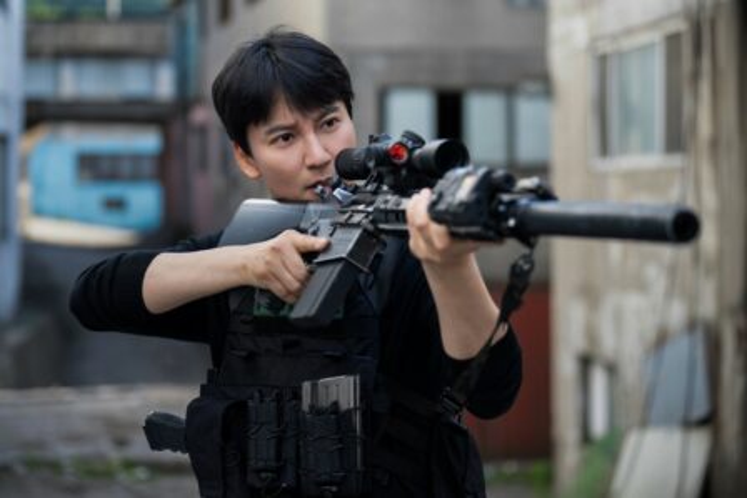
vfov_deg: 19.5
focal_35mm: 70
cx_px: 374
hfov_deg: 28.8
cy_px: 249
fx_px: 1453
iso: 800
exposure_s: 1/1000
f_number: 2.8
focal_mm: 70
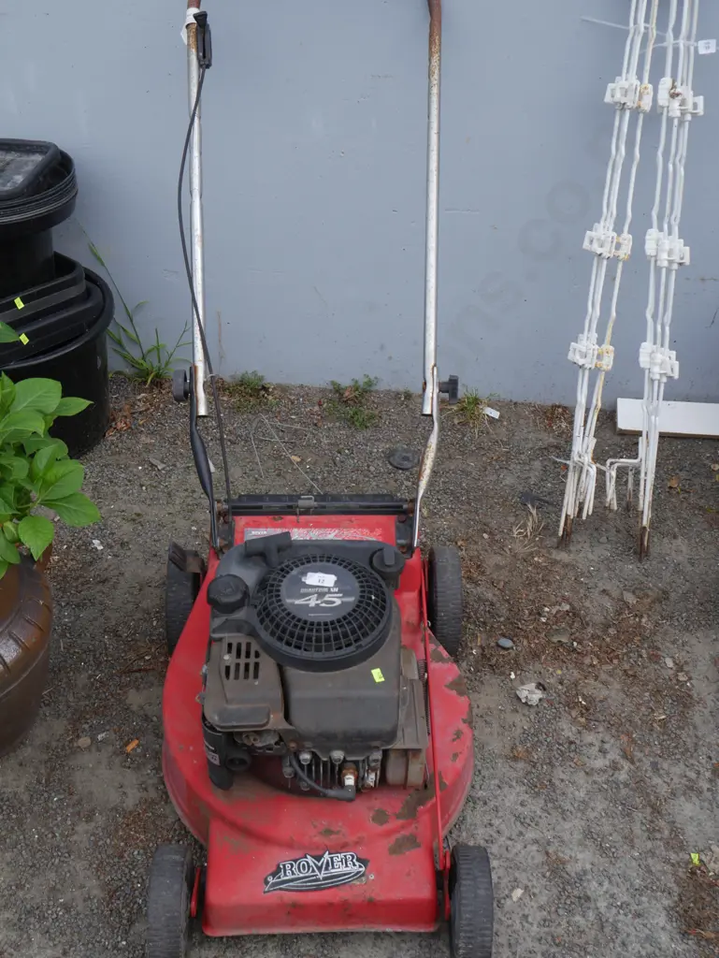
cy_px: 479
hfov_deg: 36.0
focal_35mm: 40
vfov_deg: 46.8
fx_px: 1107
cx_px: 360
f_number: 6.3
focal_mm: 20
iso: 200
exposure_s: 1/250
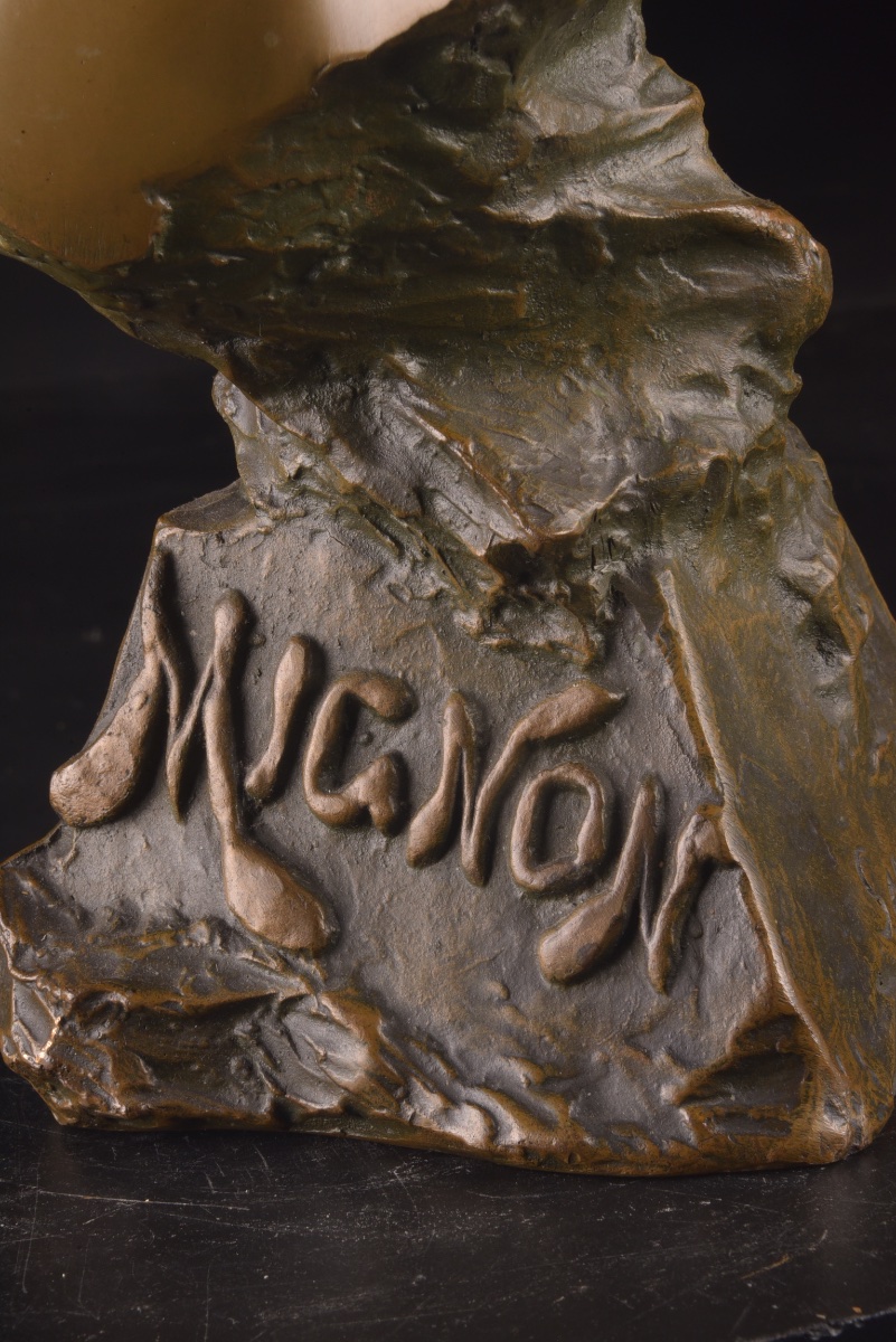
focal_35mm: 135
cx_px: 448
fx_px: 5035
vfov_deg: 15.2
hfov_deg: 10.2
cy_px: 671
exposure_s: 1/125
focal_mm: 135
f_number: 25
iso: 400
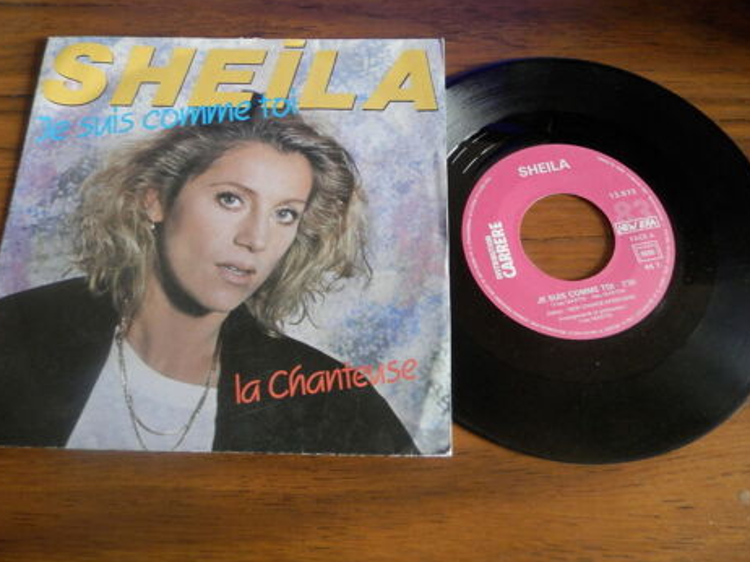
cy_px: 273
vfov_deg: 53.0
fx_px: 563
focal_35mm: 26
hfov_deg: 67.3
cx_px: 369
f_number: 3.1
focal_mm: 4.5
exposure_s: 1/8
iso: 250
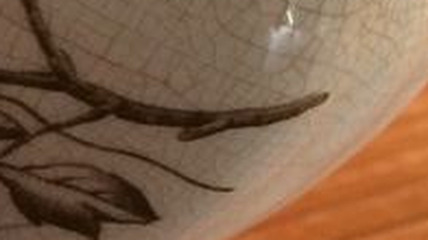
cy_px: 40
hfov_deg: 12.6
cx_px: -426
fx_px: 1701
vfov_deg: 8.1
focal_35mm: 150
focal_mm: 4.12
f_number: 2.2
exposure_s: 1/30
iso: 200
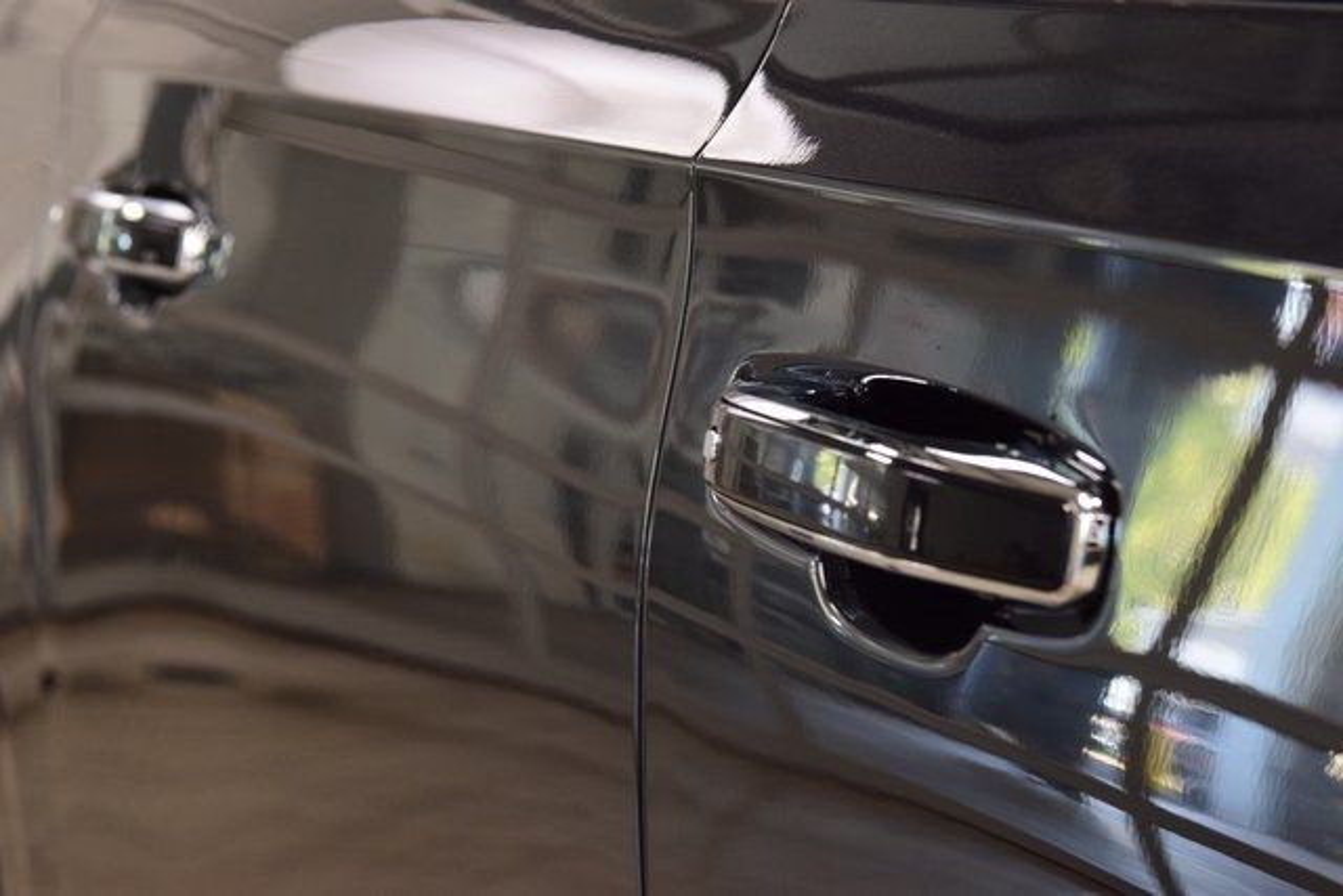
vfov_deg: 13.0
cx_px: 672
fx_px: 3918
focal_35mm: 105
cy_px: 448
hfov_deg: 19.5
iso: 1400
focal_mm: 70
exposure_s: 1/30
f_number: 7.1
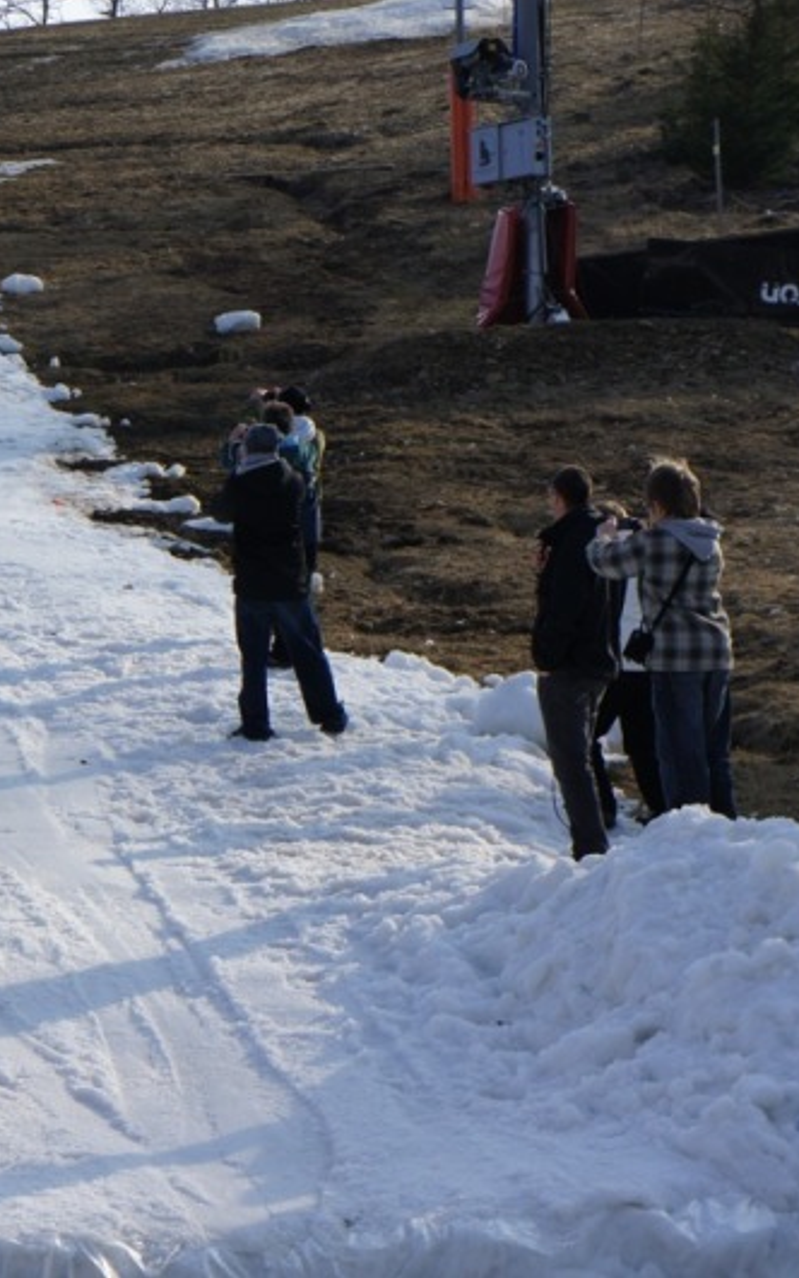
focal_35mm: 127
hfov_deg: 10.2
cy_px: 639
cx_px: -137
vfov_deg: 16.5
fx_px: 4415
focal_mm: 55
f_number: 13
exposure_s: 1/250
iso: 200
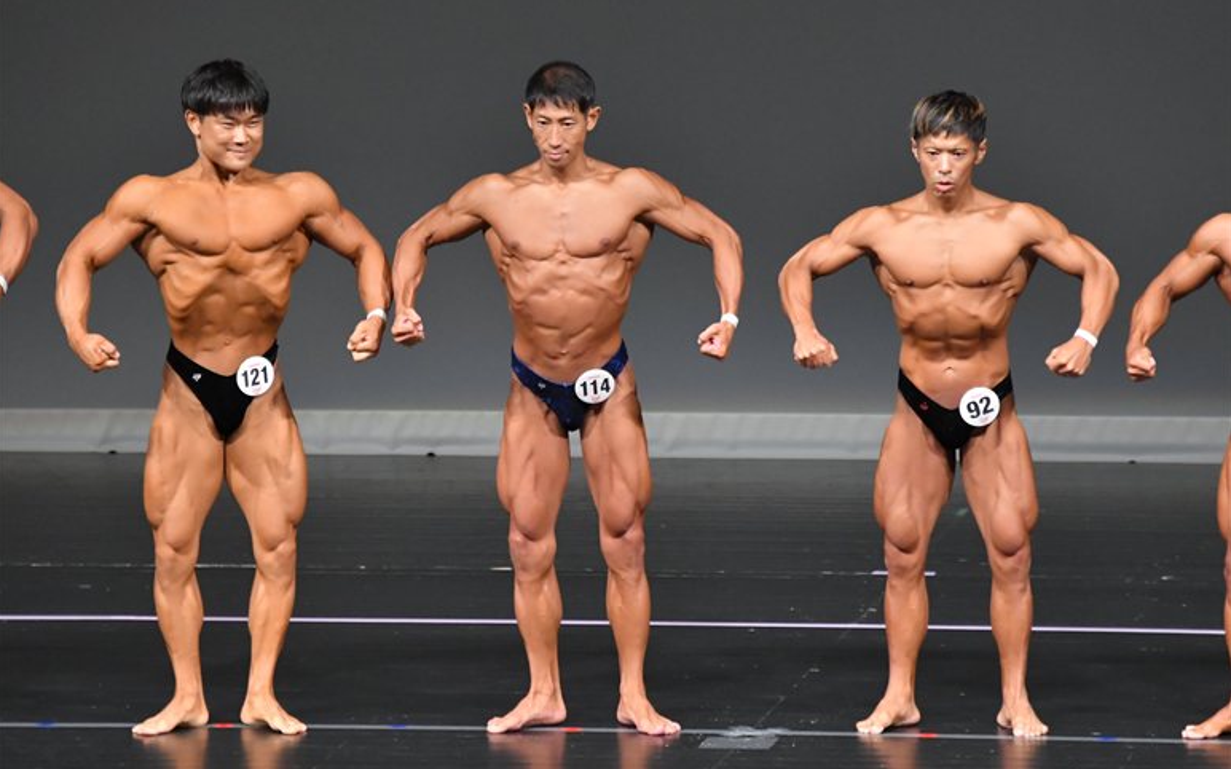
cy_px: 380
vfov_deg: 3.7
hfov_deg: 6.0
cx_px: 615
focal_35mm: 353
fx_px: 11839
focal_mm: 230
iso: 5000
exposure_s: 1/400
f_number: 5.6
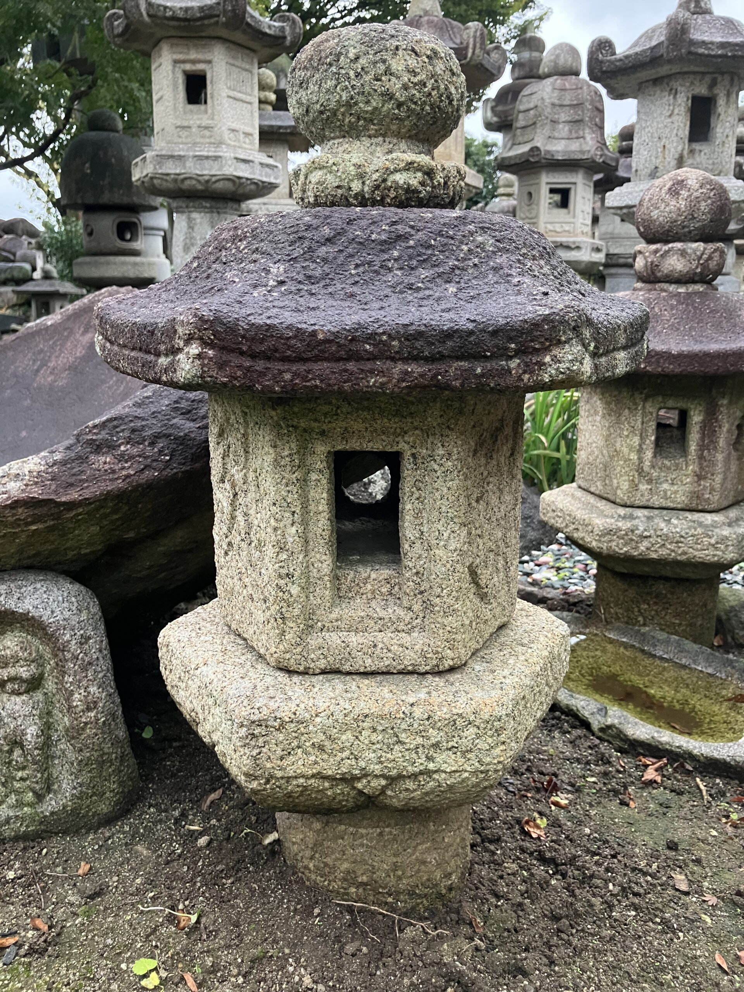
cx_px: 372
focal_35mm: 28
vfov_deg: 63.4
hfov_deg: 49.7
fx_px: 802
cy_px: 496
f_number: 1.8
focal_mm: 3.99
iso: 160
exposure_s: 1/60
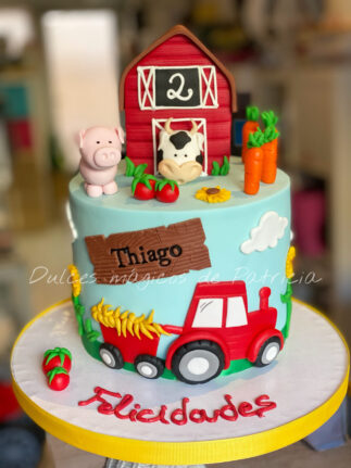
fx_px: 703
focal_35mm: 52
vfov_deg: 36.8
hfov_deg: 28.0
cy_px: 234
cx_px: 176
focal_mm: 6
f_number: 2
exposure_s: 1/100
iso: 200
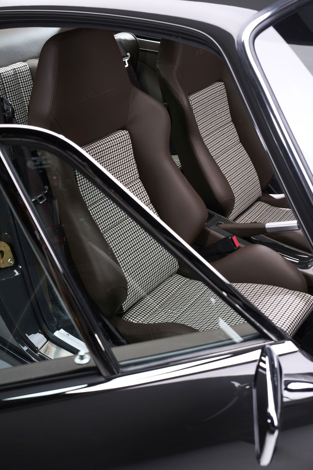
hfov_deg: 31.2
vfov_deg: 45.4
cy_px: 235
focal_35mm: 43
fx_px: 561
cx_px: 156
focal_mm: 43
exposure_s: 1/160
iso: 200
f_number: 9
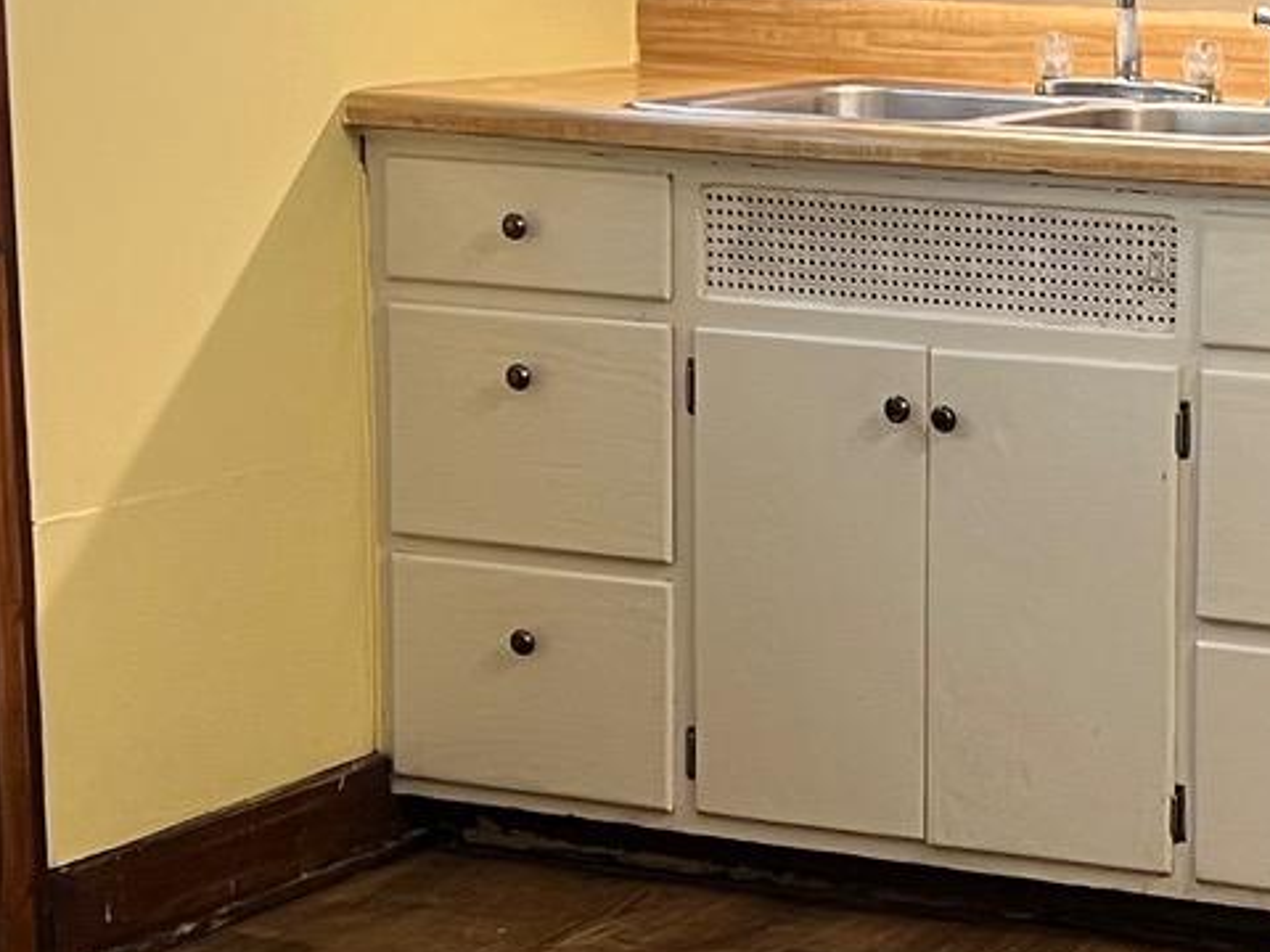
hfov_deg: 17.3
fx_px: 4072
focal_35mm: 111
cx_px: 1302
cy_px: 479
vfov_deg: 13.3
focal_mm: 5.7
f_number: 1.5
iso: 100
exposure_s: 1/60
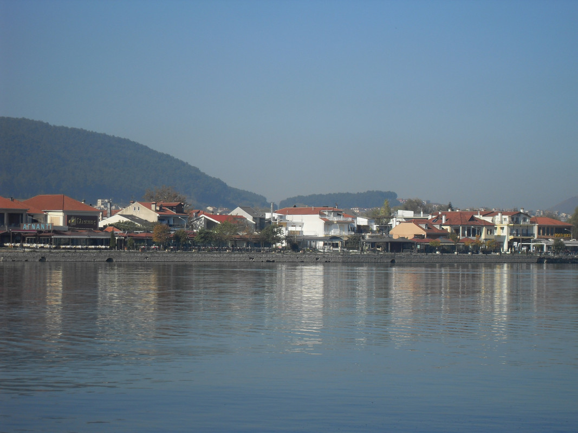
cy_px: 216
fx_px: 1770
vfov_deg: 14.0
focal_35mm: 106
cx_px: 289
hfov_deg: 18.5
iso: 80
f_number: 5.2
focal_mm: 18.1
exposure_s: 1/750
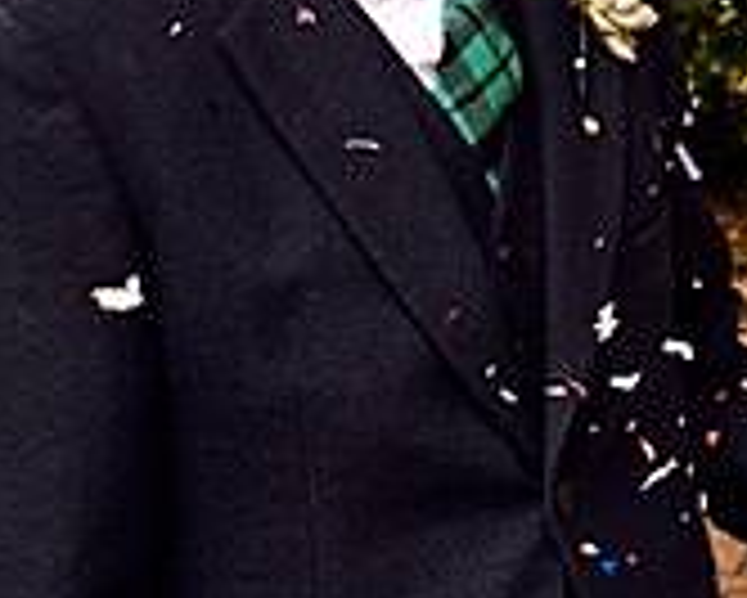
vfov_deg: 11.3
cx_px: 864
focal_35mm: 136
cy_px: 63
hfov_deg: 13.8
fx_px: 3008
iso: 400
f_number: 2.5
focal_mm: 16
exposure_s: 1/500
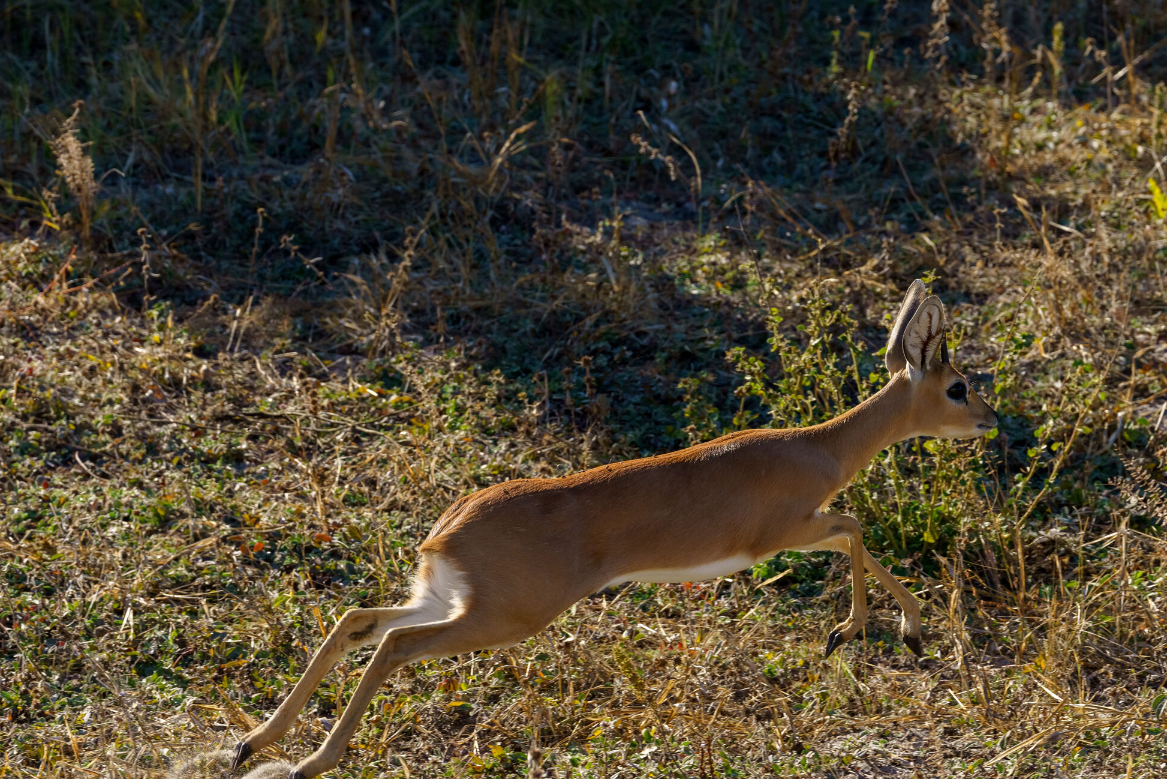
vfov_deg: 6.8
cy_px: 466
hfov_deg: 10.2
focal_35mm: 201
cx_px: 673
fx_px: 6516
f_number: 8
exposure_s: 1/1600
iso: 1000
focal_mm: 163
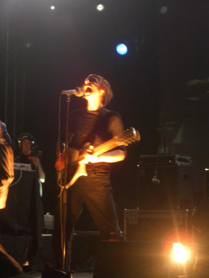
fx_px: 708
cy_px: 139
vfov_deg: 22.3
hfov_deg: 16.8
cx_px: 104
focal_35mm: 88
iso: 100
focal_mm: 14.6
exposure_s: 1/8
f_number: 4.4
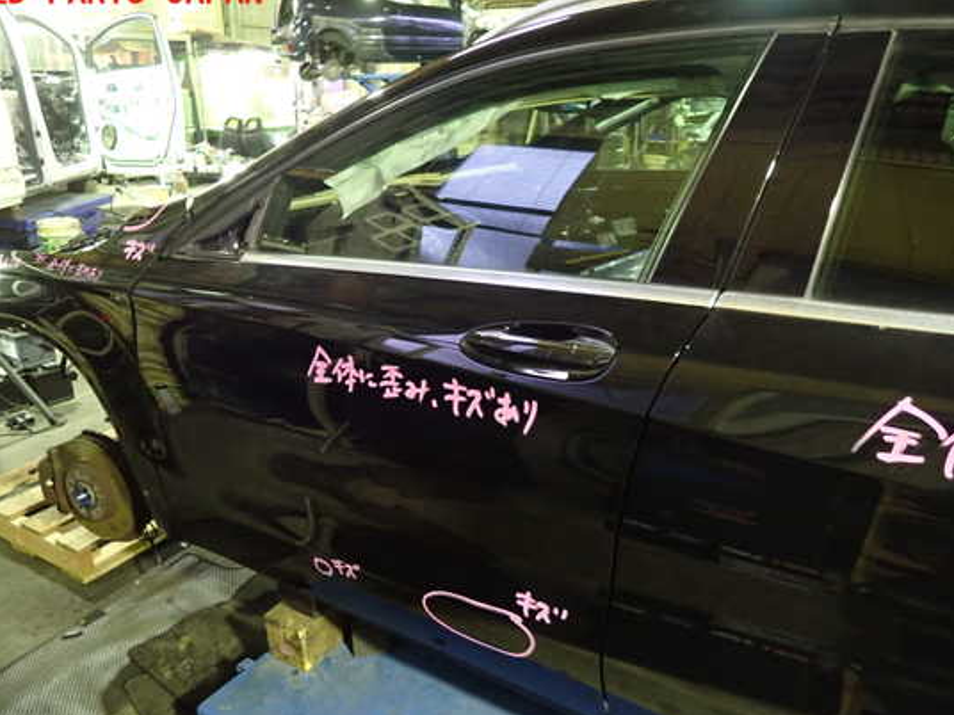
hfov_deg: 63.4
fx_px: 772
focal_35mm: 28
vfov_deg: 49.7
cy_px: 370
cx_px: 473
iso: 800
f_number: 2
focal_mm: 4.5
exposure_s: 1/10
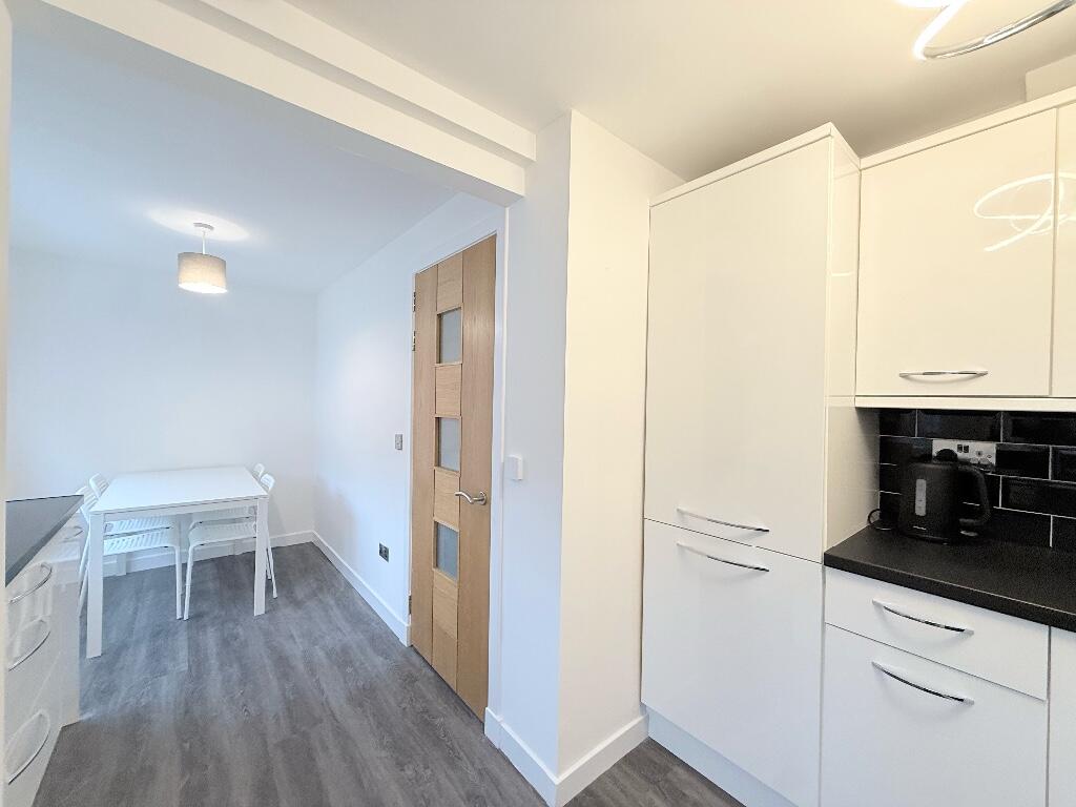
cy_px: 404
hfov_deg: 102.1
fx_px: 435
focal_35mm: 14
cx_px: 538
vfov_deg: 85.7
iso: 125
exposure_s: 1/100
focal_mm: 2.22
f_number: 2.2
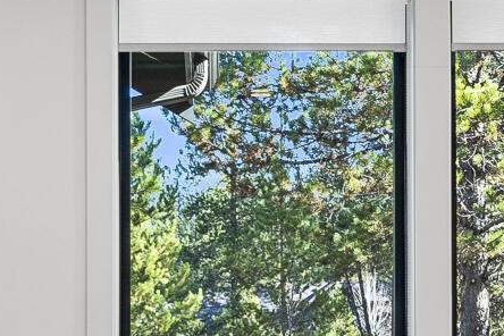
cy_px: 346
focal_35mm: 114
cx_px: 188
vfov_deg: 11.9
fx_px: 1597
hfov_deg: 17.9
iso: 250
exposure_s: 1/15
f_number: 2.8
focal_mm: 16.9
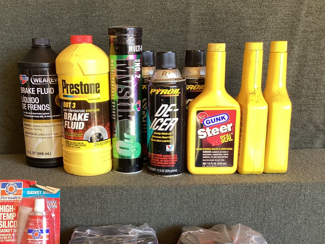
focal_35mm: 43
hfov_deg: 43.6
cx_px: 128
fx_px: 404
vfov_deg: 33.3
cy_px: 162
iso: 80
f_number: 2.4
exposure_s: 1/60
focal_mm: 3.3
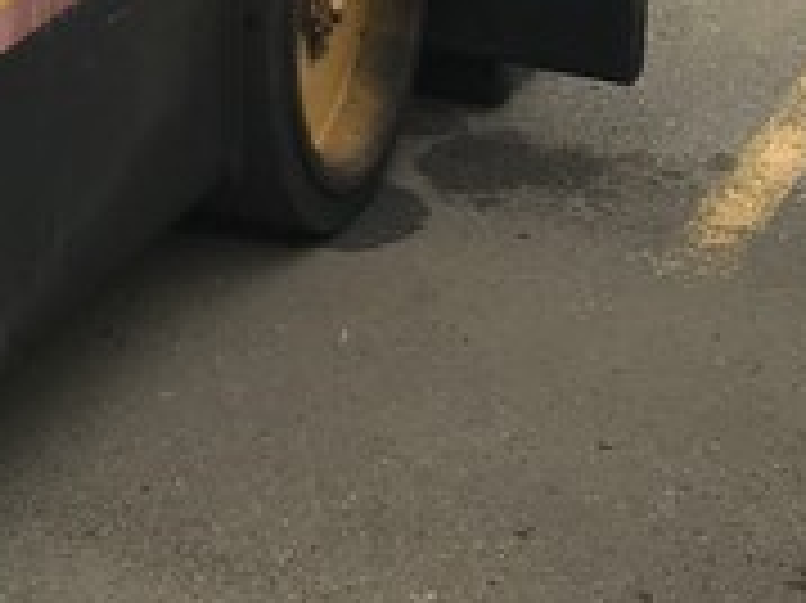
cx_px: -378
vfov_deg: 10.8
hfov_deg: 14.7
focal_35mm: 125
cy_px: -616
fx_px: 2909
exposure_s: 1/863
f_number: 1.8
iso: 20
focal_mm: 3.99
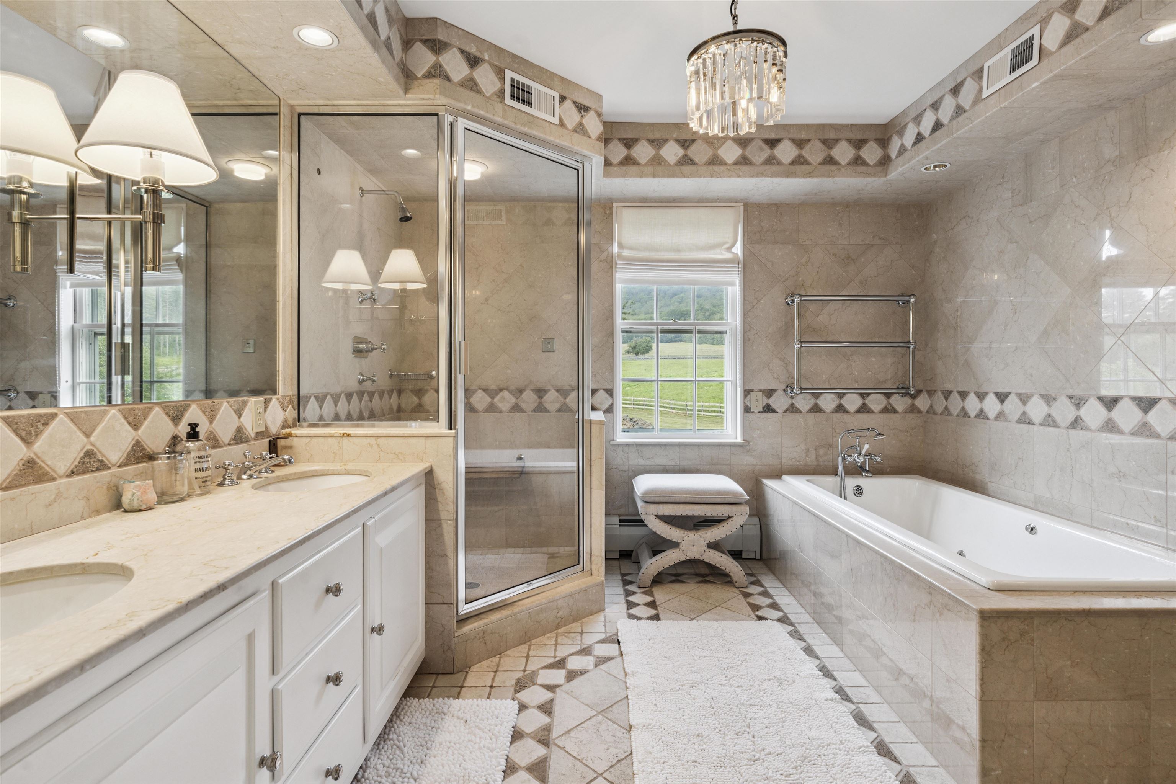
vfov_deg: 67.4
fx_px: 588
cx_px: 588
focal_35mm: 18
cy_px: 392
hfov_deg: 90.0
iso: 400
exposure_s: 1/15
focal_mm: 18
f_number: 9
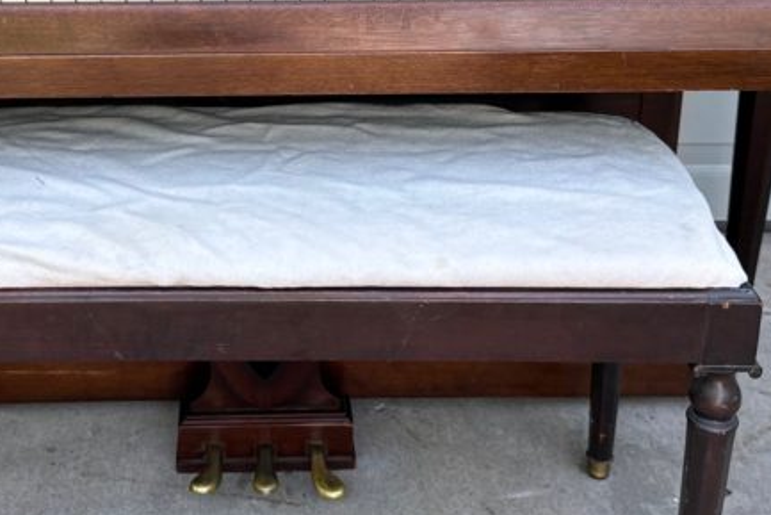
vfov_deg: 22.3
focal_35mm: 59
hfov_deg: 33.7
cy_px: 23
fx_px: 1264
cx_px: 272
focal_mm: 6.86
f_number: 1.78
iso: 64
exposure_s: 1/159
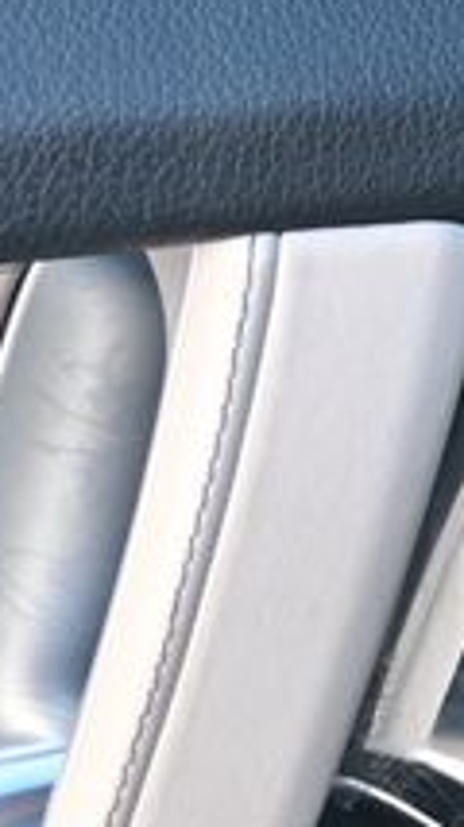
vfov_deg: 22.7
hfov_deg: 11.2
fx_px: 2061
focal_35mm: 94
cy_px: 429
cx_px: 1025
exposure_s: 1/200
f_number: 3.8
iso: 400
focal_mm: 20
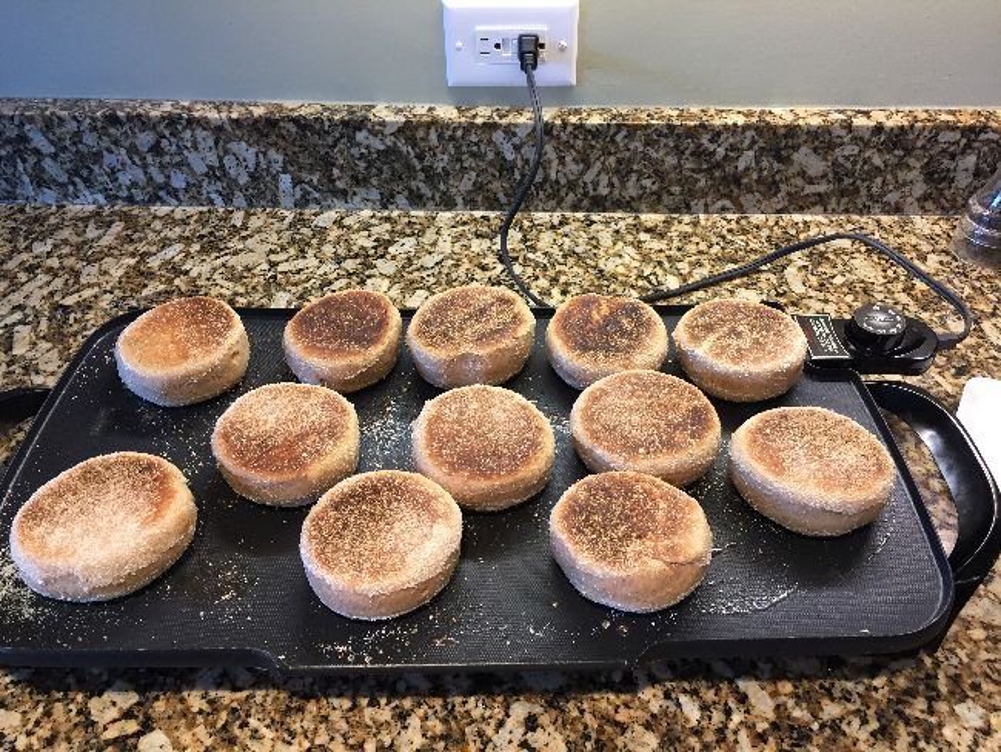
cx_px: 500
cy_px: 376
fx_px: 839
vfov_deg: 48.3
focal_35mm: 29
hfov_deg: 61.6
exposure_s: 1/30
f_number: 2.2
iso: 64
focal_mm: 4.15
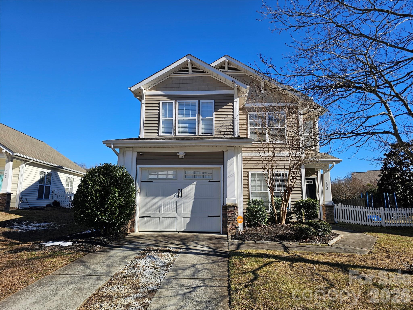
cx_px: 206
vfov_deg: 58.9
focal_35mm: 23
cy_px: 155
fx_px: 274
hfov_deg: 73.9
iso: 10
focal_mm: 6.3
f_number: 1.7
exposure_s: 1/754
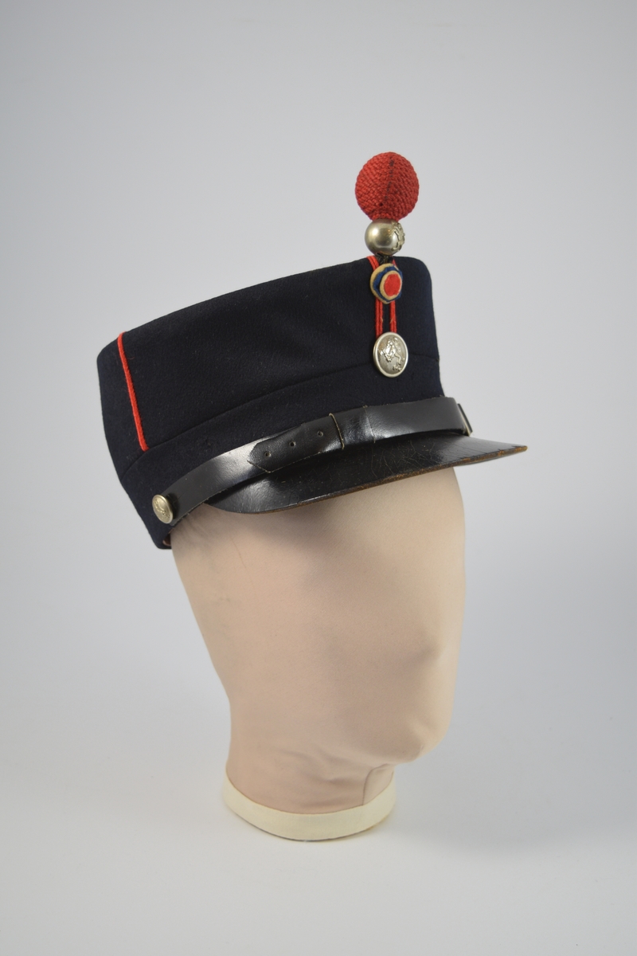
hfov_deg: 26.5
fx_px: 1354
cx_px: 318
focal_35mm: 51
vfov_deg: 38.9
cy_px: 478
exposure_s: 1/40
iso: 200
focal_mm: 34
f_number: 4.5
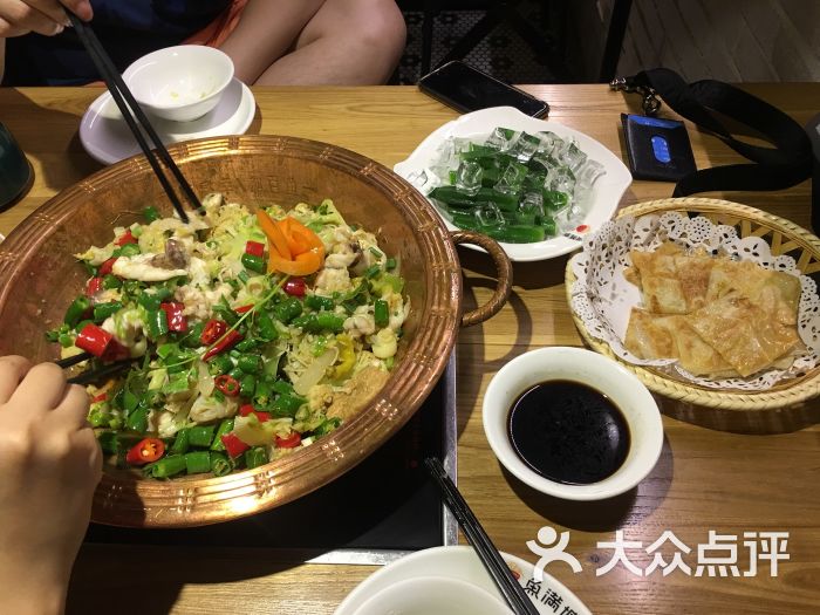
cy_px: 308
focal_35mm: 29
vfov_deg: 48.2
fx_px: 687
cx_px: 410
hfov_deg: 61.7
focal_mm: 4.15
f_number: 2.2
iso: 50
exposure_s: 1/17
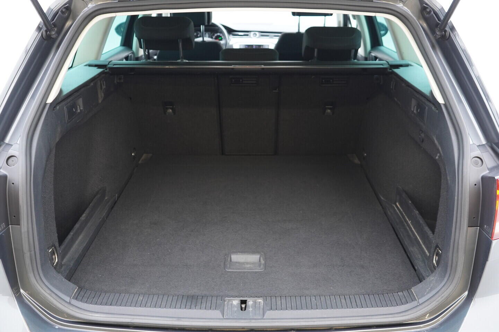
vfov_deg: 36.9
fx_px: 499
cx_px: 250
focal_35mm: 36
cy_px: 166
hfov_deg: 53.1
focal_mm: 24
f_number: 2.8
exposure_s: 1/40
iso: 640
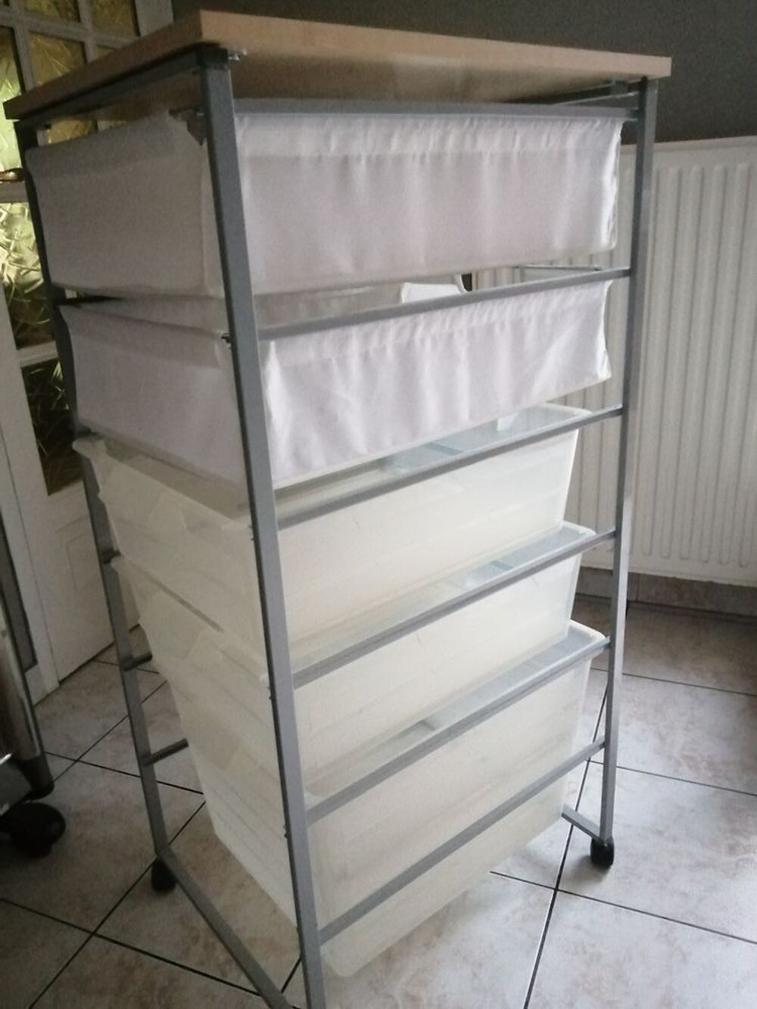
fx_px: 758
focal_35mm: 26
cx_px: 378
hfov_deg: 53.1
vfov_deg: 67.3
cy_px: 504
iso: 1250
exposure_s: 1/12.5
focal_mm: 3.46
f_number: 1.8
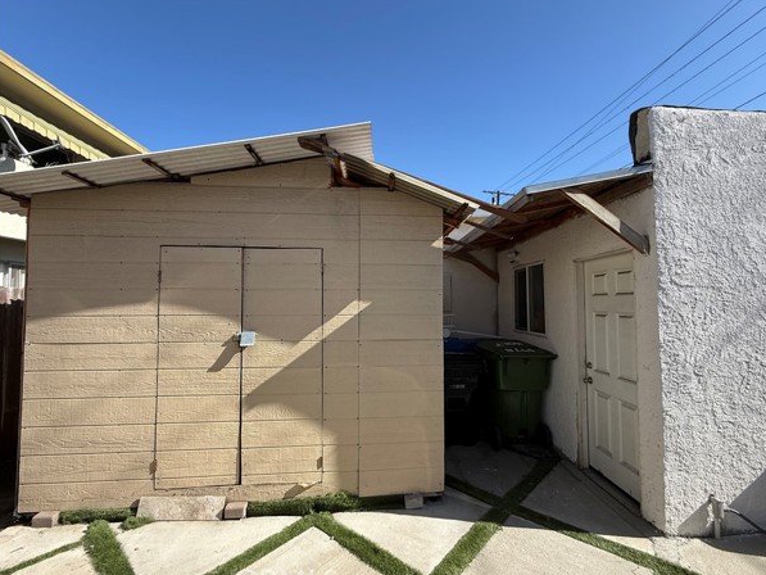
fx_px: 332
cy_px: 291
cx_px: 407
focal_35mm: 15
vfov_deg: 81.8
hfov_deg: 98.0
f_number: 2.2
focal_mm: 2.22
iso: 50
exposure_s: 1/809
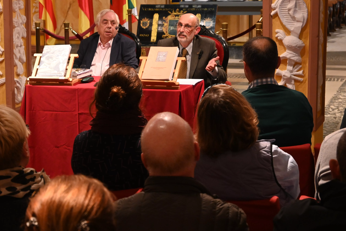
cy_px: 108
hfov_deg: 22.1
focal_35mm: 92
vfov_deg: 14.9
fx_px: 884
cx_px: 147
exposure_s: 1/40
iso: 1600
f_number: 6.3
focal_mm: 50
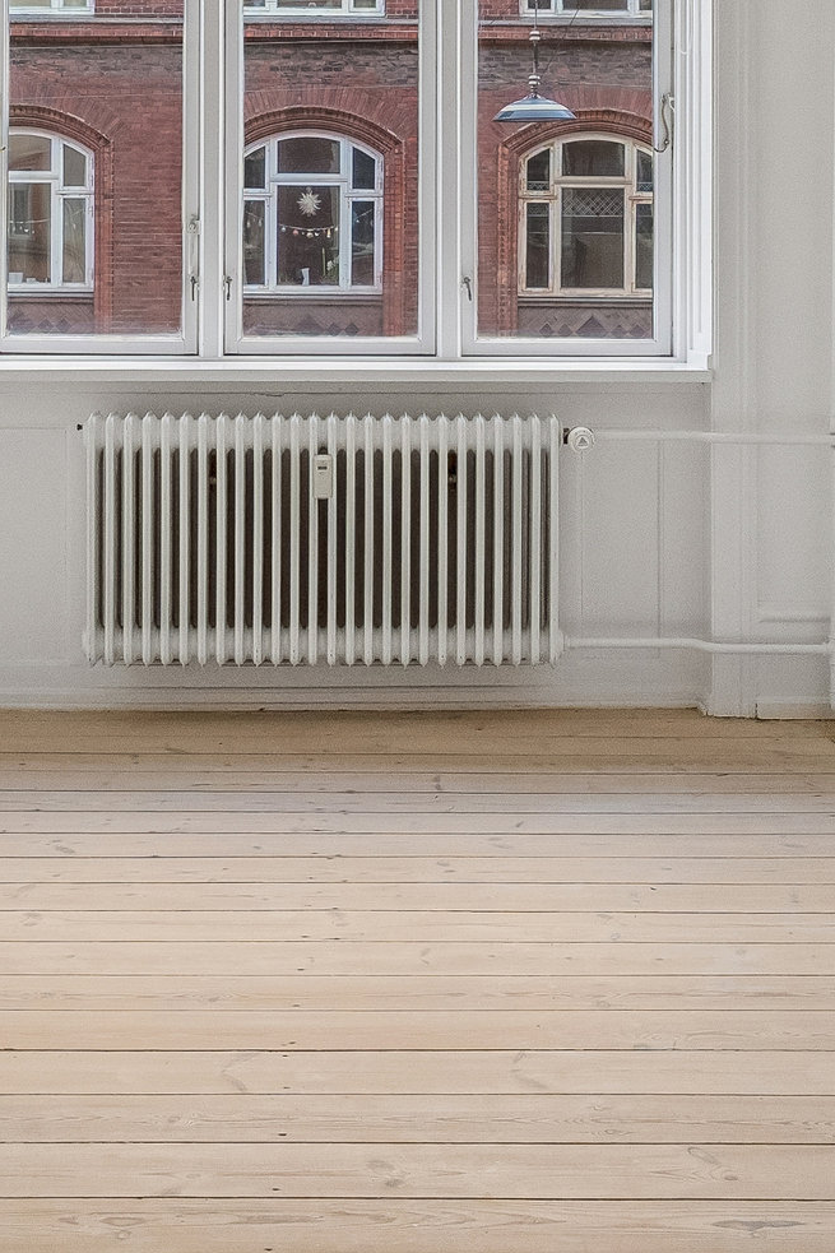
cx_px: 320
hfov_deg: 22.6
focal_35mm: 60
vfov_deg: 32.5
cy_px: 245
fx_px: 2088
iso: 400
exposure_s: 1/40
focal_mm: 13.1
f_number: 7.1
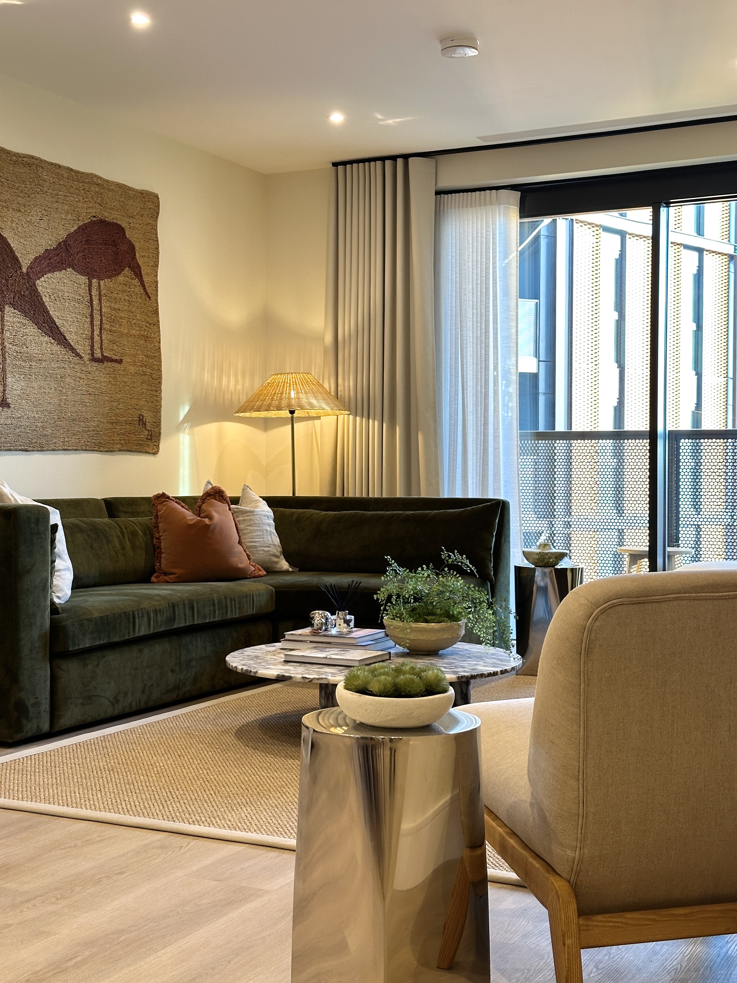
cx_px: 368
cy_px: 492
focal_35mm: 48
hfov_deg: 30.3
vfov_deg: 39.7
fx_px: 1363
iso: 64
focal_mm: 6.86
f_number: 1.78
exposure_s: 1/50
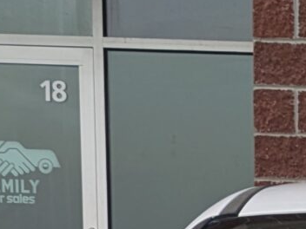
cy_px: 676
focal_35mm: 182
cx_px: 518
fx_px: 1609
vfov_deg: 7.3
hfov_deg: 10.3
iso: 45
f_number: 1.89
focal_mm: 5.43
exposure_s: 1/147
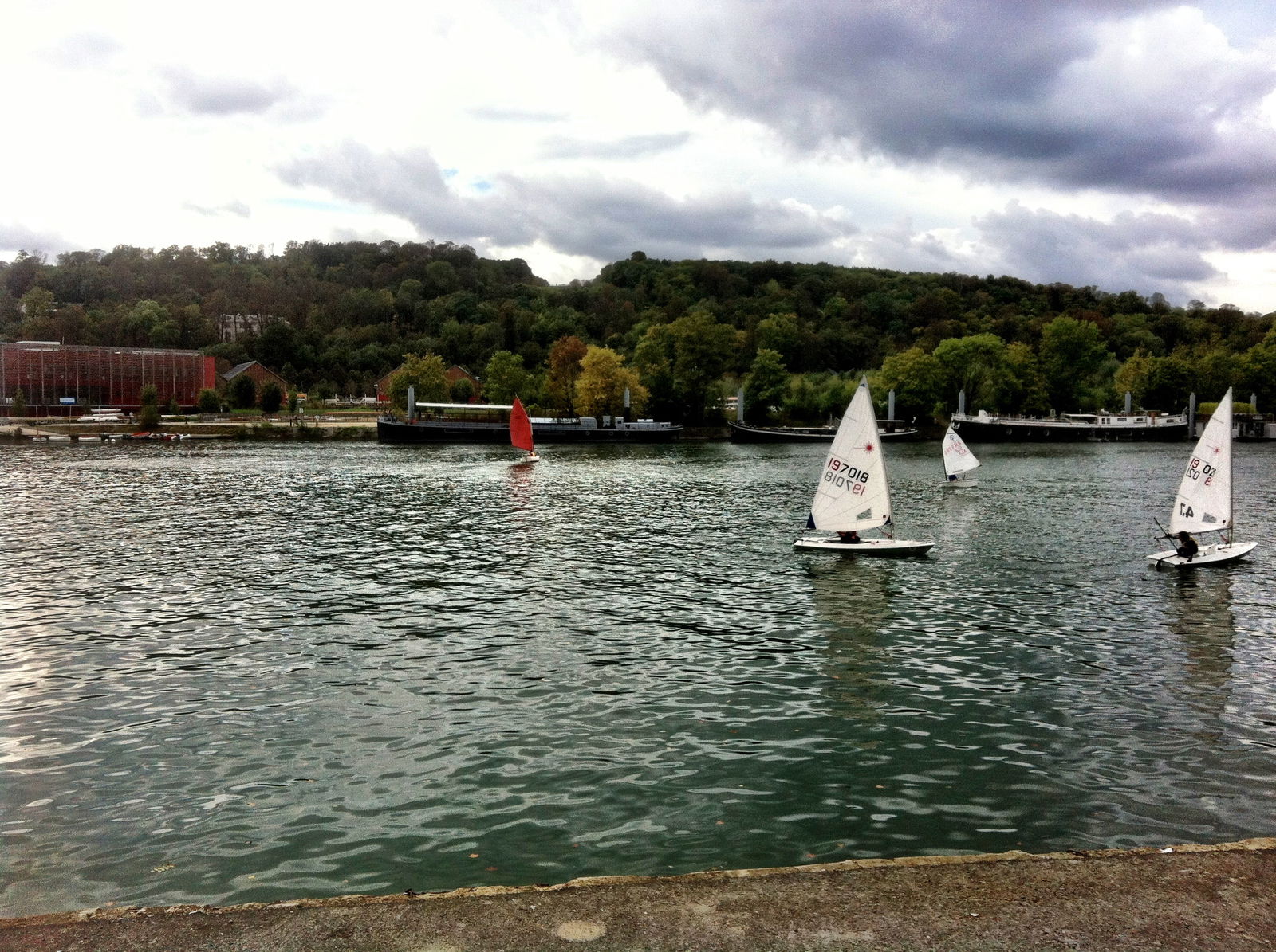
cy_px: 476
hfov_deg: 52.7
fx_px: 1288
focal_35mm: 35
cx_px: 638
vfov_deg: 40.6
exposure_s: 1/914
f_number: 2.8
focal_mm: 3.85
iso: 80
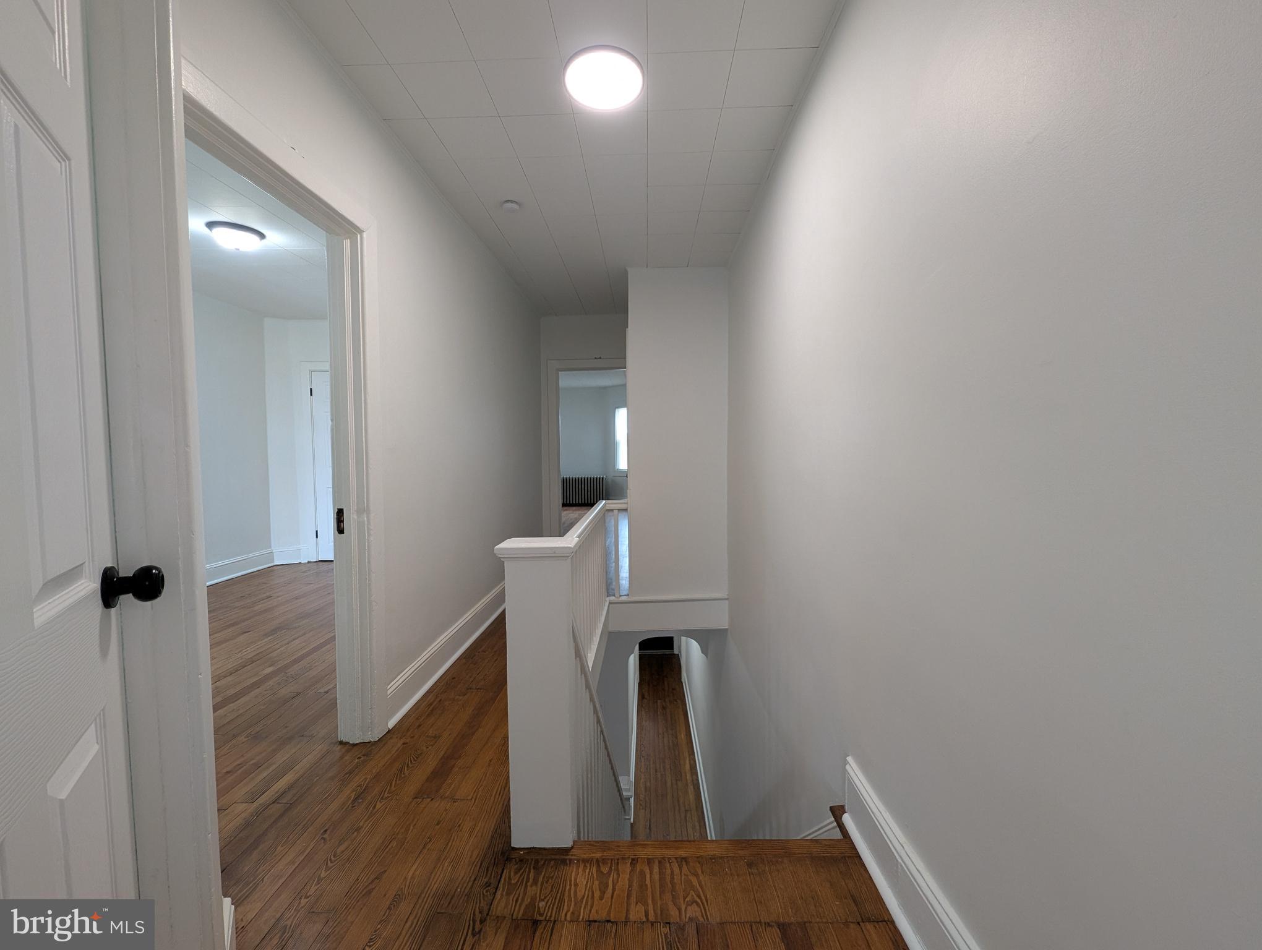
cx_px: 631
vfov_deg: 90.1
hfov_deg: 106.1
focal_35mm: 13
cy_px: 475
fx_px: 475
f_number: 2.2
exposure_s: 1/120
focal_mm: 1.95
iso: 232
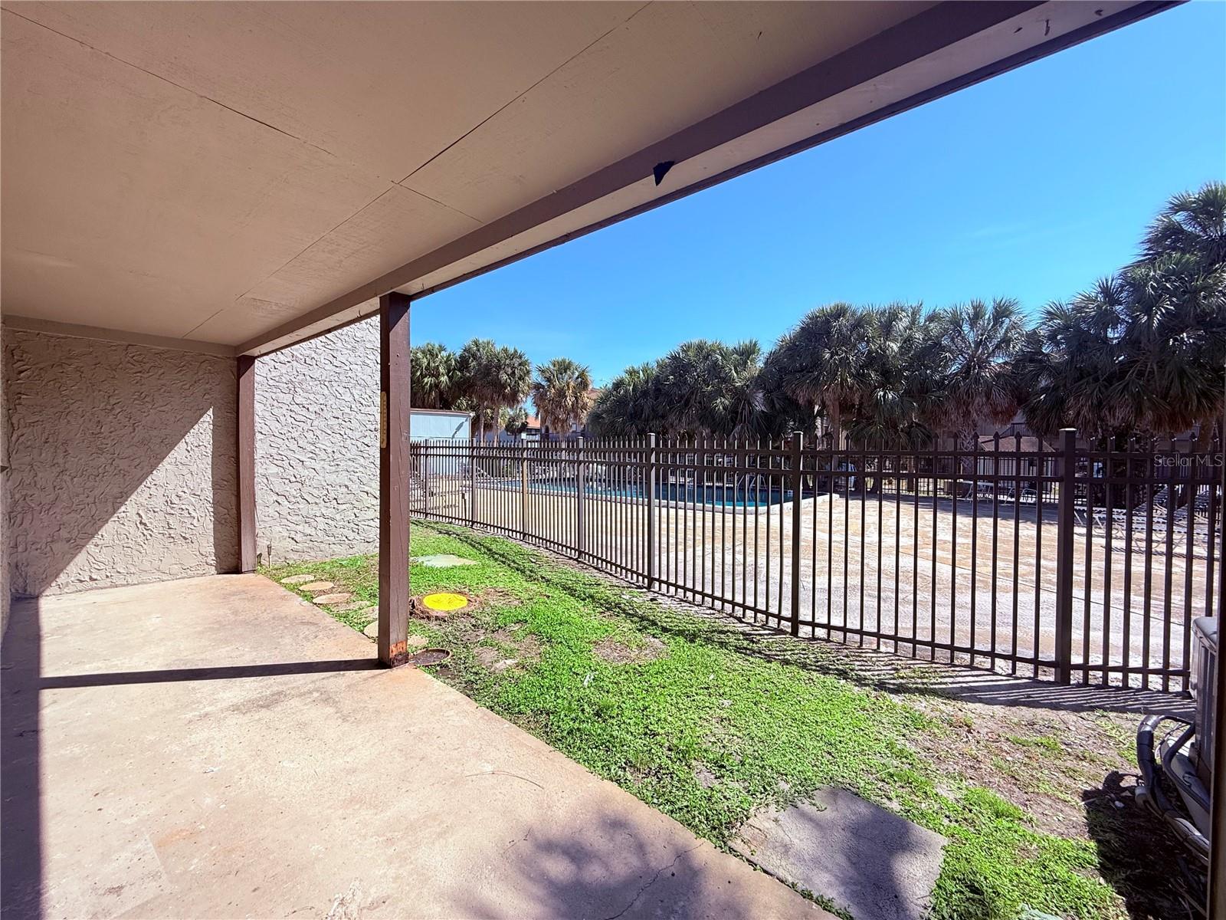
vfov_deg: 85.7
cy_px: 460
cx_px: 613
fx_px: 496
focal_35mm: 14
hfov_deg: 102.1
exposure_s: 1/1745
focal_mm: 2.22
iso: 50
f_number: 2.2
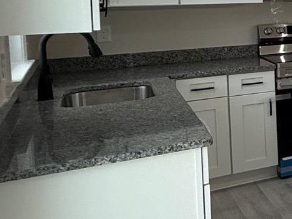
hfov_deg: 18.1
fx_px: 540
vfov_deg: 22.2
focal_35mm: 64
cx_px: 606
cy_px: 12
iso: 64
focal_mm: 2.22
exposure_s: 1/123
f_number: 2.2
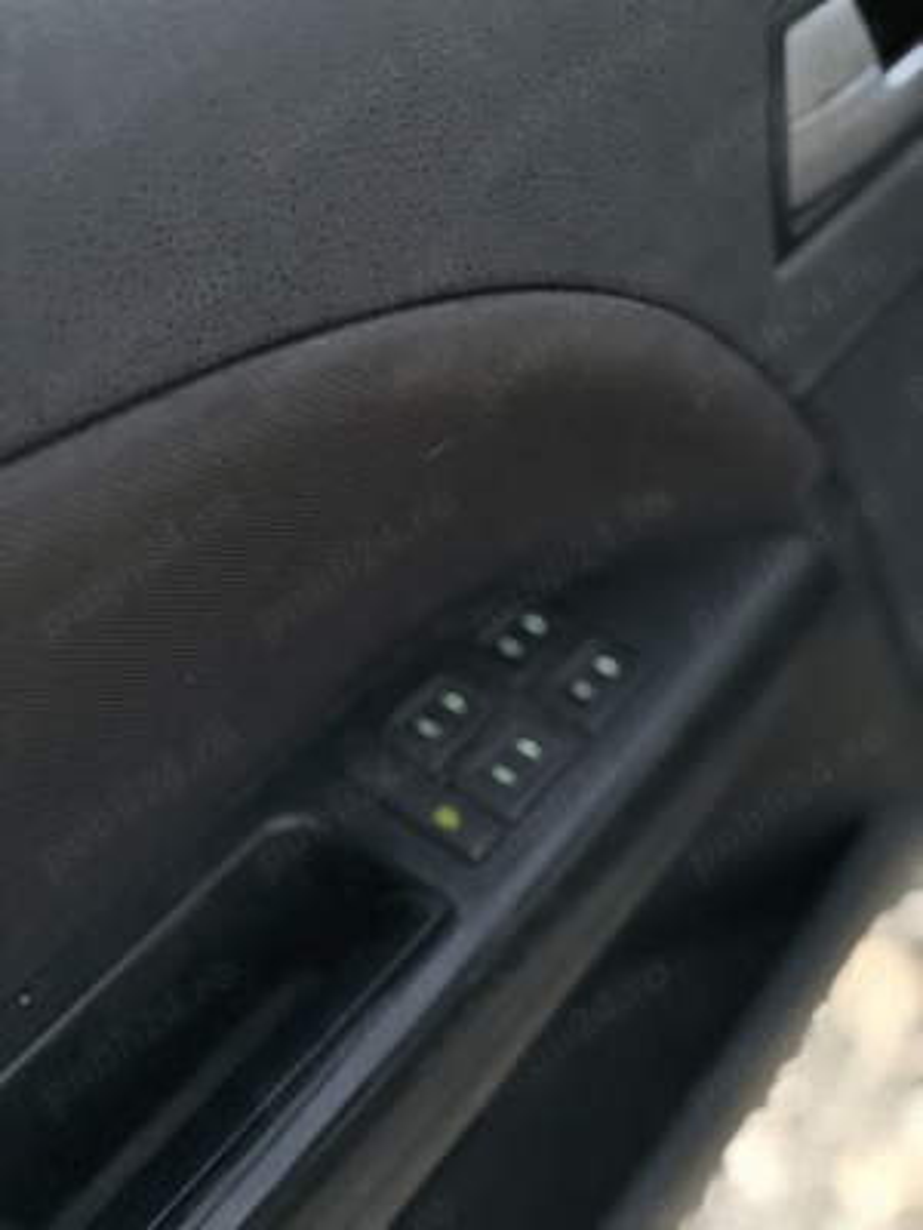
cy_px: 615
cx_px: 462
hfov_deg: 28.0
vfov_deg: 36.8
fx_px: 1849
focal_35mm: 52
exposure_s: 1/15
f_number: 2
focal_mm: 6
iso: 2000
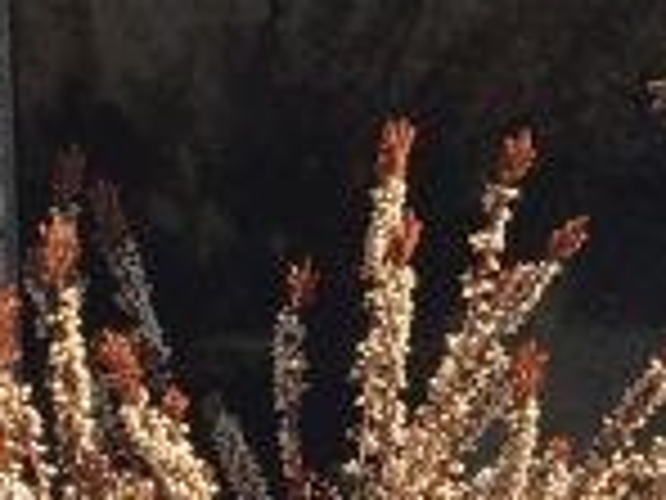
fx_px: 3694
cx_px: 1172
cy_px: -149
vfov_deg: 7.6
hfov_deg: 9.8
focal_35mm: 192
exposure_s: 1/1099
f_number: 2.2
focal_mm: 4.15
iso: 32
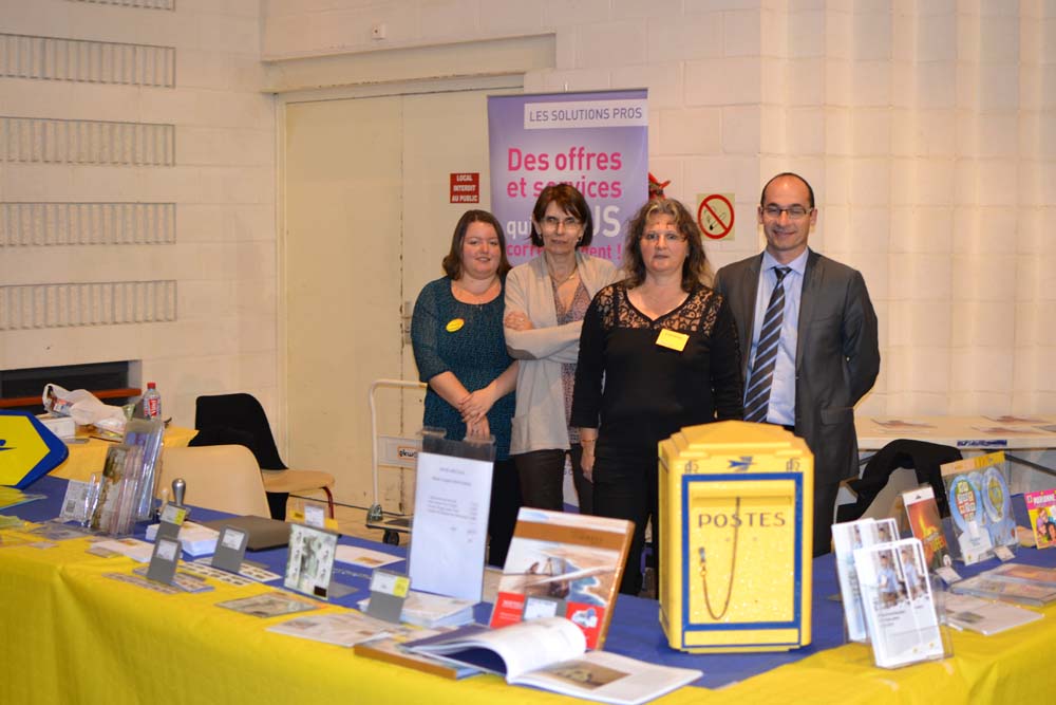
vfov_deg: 25.8
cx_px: 528
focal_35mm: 52
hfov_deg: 37.8
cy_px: 352
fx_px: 1540
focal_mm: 35
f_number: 2.5
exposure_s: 1/60
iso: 400
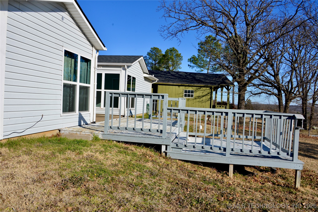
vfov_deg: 46.4
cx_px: 159
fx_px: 247
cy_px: 106
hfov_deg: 65.5
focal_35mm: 28
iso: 320
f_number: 11
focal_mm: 28
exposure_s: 1/500
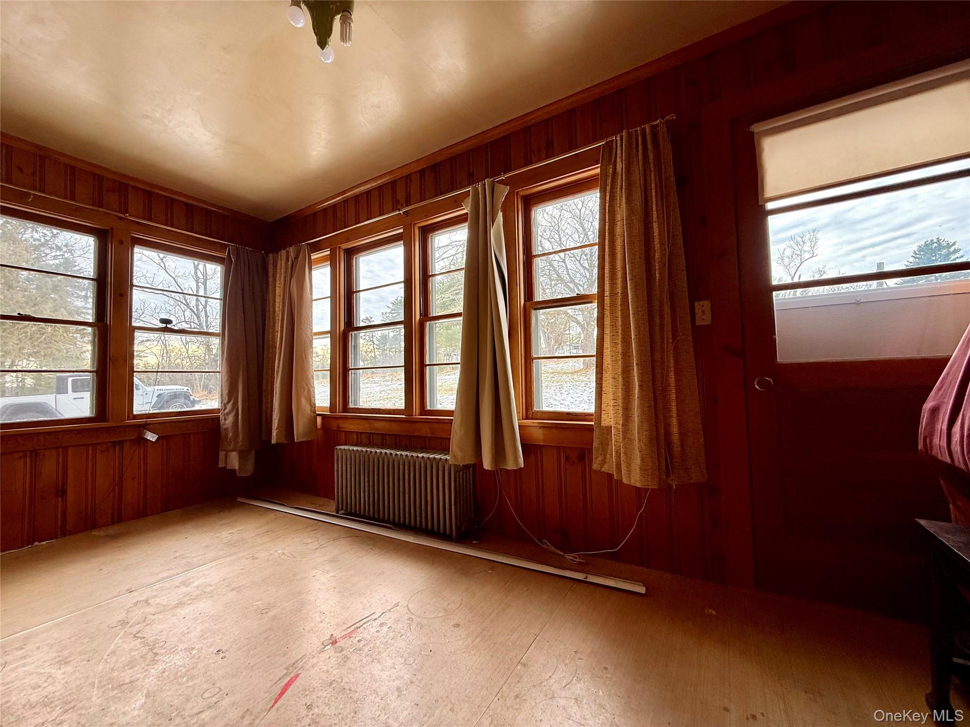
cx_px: 485
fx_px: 392
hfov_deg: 102.1
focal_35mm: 14
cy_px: 364
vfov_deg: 85.7
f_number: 2.2
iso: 64
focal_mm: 2.22
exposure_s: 1/179
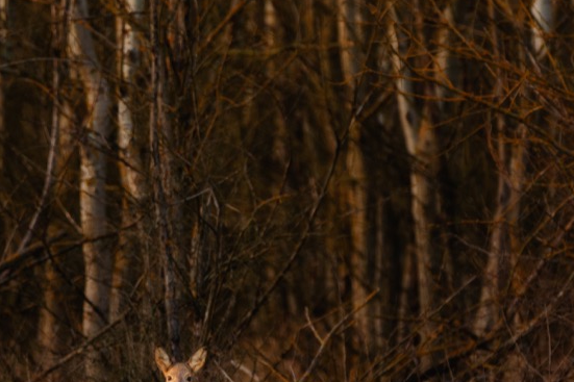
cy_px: 299
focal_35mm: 1395
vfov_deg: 1.0
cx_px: 282
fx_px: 22235
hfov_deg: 1.5
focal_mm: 600
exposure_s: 1/500
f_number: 6.3
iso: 2200
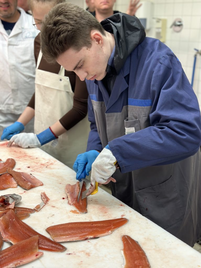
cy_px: 134
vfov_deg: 39.7
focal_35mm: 48
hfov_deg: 30.3
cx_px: 100
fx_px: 372
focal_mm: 6.86
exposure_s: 1/50
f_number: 1.78
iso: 125
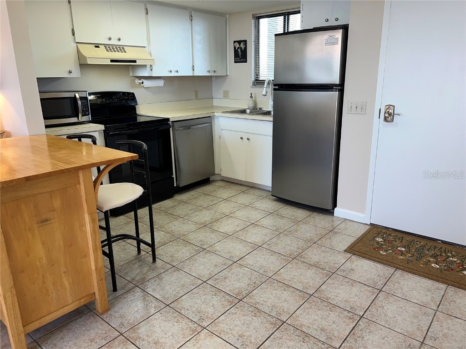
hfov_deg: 67.3
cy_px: 174
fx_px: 350
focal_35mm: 26
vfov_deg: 53.1
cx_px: 233
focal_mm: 5.7
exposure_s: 1/120
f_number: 1.5
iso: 64
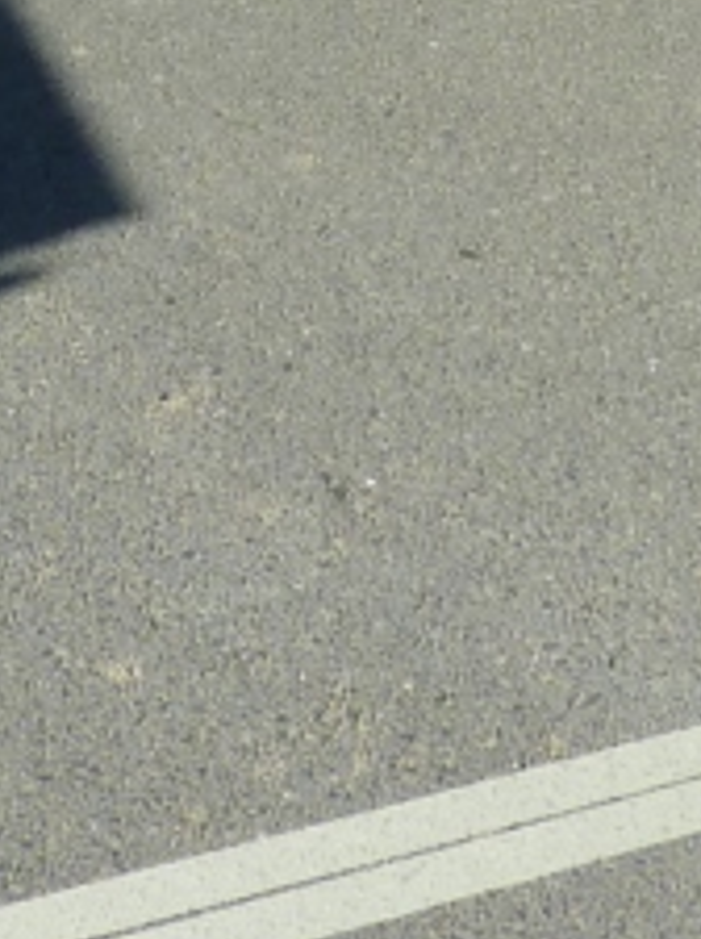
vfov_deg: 14.3
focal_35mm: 114
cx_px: 580
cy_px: -968
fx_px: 3087
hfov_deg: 12.9
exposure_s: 1/500
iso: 80
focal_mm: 4.1
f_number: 4.5
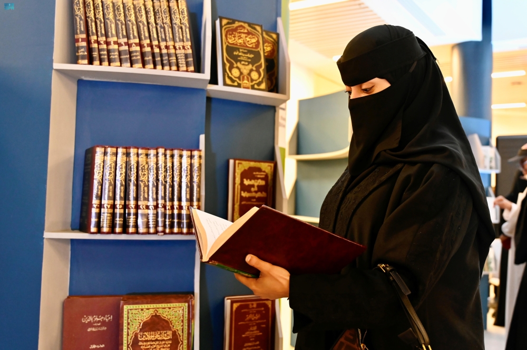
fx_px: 570
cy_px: 175
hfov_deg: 49.6
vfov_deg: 34.2
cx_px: 264
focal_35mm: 39
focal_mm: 39
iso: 3200
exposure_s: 1/80
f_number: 4
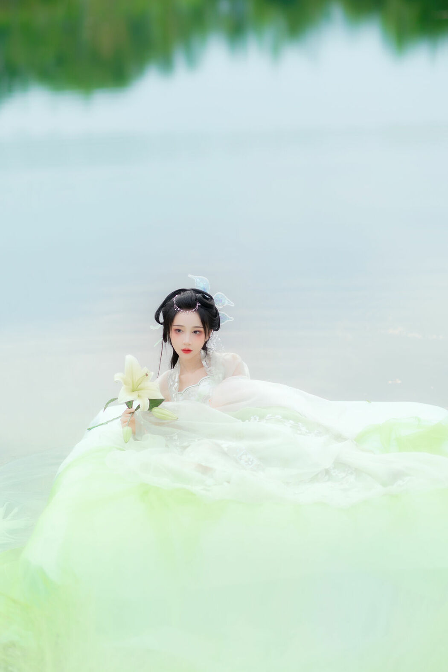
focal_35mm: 85
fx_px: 1587
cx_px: 224
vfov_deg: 23.9
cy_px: 336
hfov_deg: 16.1
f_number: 1.4
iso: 160
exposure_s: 1/1000
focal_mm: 85
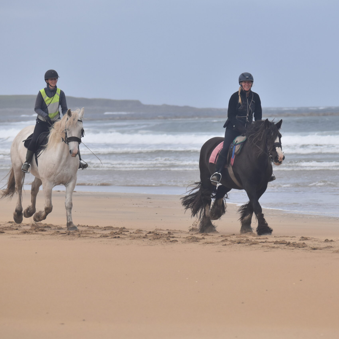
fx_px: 4244
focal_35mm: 383
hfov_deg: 4.6
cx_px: 185
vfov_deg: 4.6
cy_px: 170
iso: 800
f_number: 6.3
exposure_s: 1/3200
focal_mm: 200
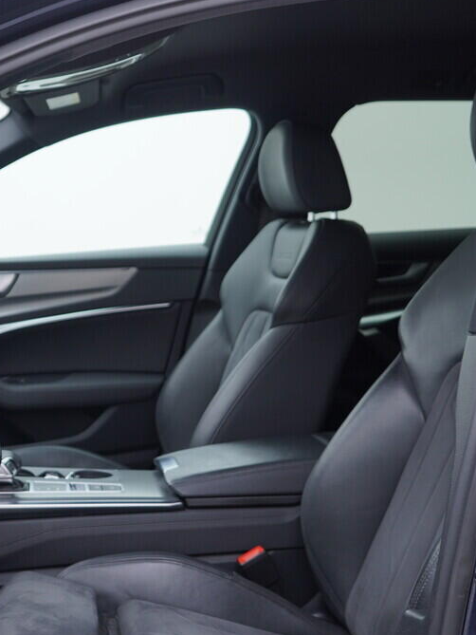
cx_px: 53
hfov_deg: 26.7
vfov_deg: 36.2
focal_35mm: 53
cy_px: 318
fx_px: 971
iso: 125
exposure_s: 1/50
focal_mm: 24
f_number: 3.2
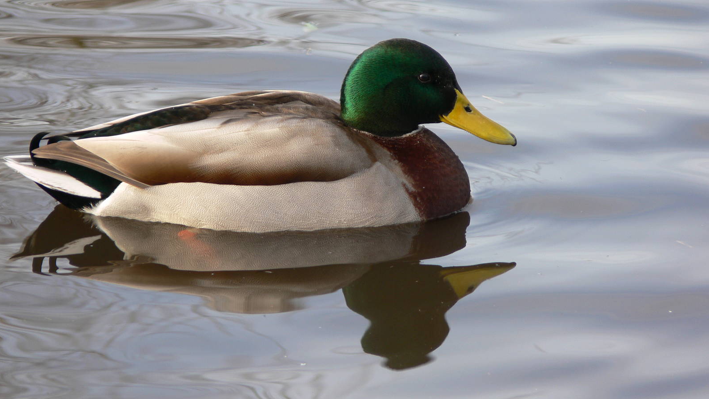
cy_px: 135
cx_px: 354
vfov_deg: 2.6
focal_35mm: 459
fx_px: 8629
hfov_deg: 4.7
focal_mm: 88.8
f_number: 4.5
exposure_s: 1/100
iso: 80
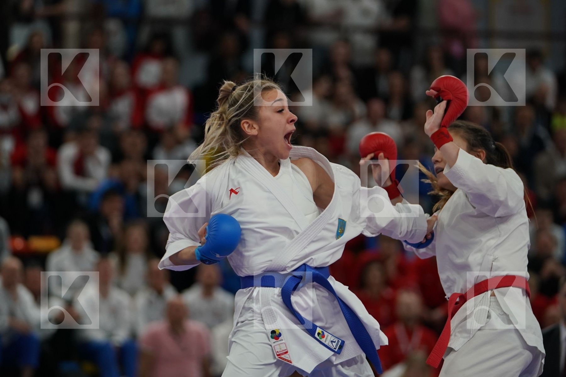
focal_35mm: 241
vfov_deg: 5.7
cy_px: 188
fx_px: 3789
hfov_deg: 8.5
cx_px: 283
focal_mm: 161
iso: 1250
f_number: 2.8
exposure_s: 1/1000
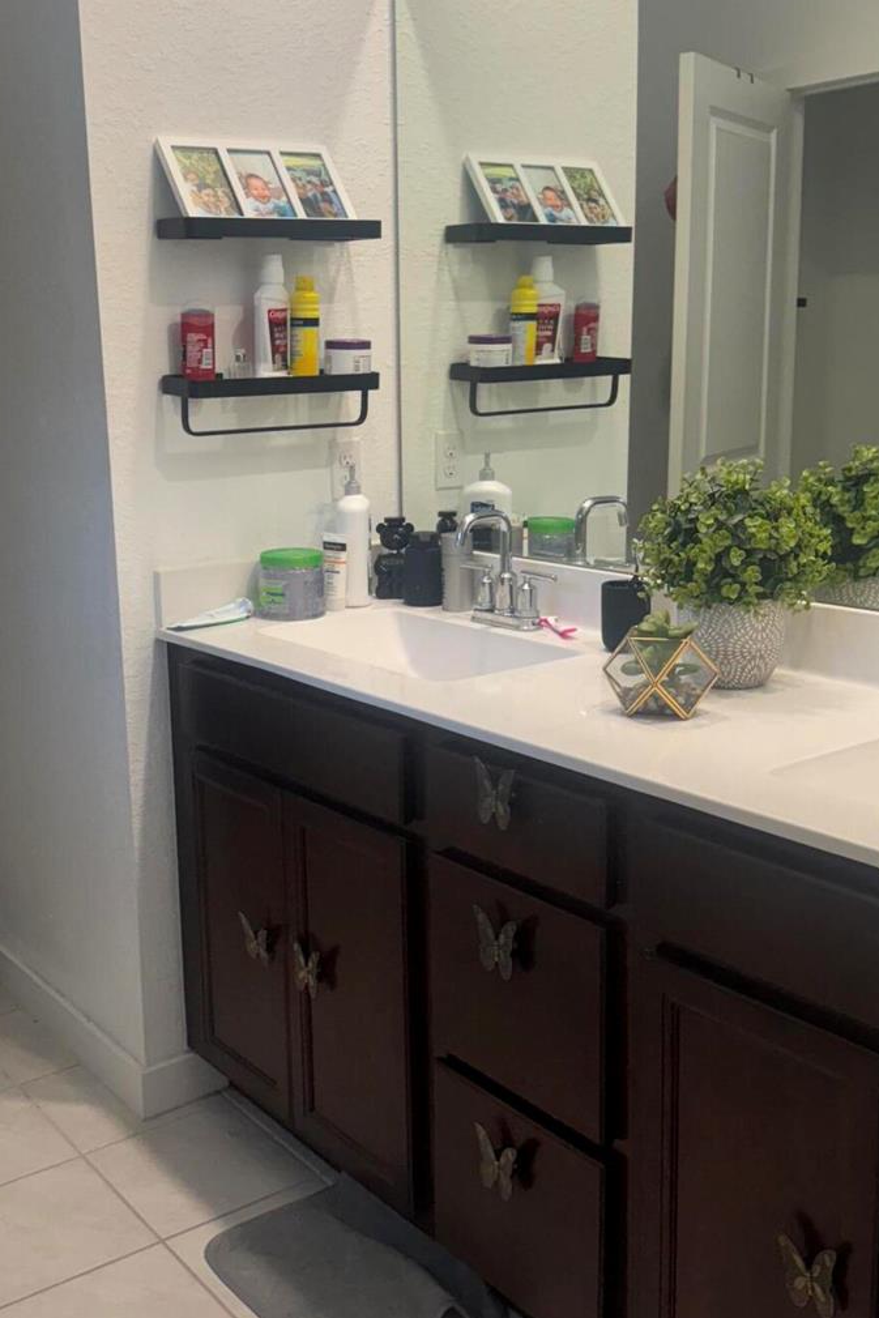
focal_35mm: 38
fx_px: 1391
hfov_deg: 34.9
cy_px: 637
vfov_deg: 50.7
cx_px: 324
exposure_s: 1/120
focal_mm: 6.76
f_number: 1.78
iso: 200
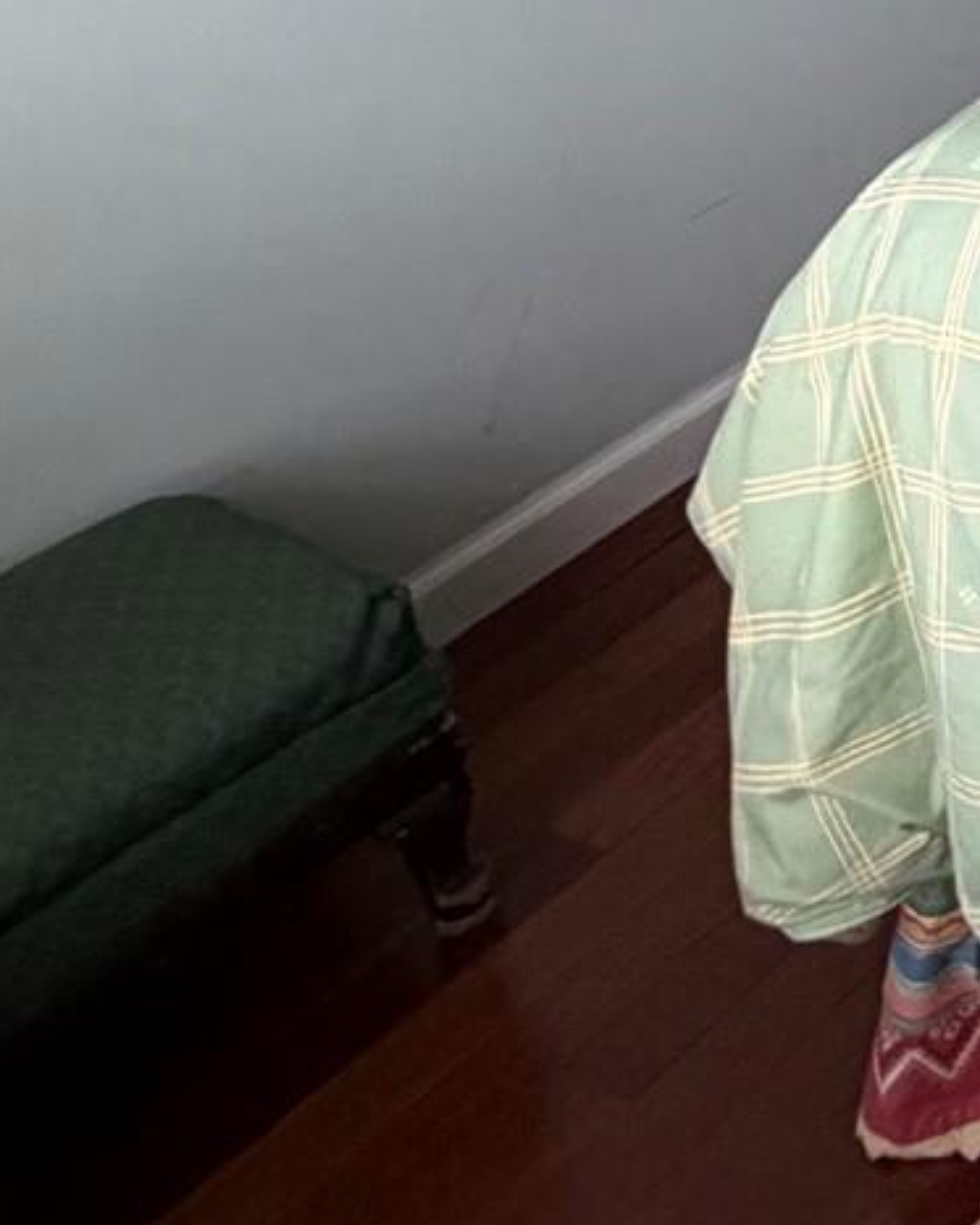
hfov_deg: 17.9
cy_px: -547
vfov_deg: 25.1
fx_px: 2175
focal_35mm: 60
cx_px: 1947
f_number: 2.2
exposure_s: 1/121
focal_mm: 2.22
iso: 320
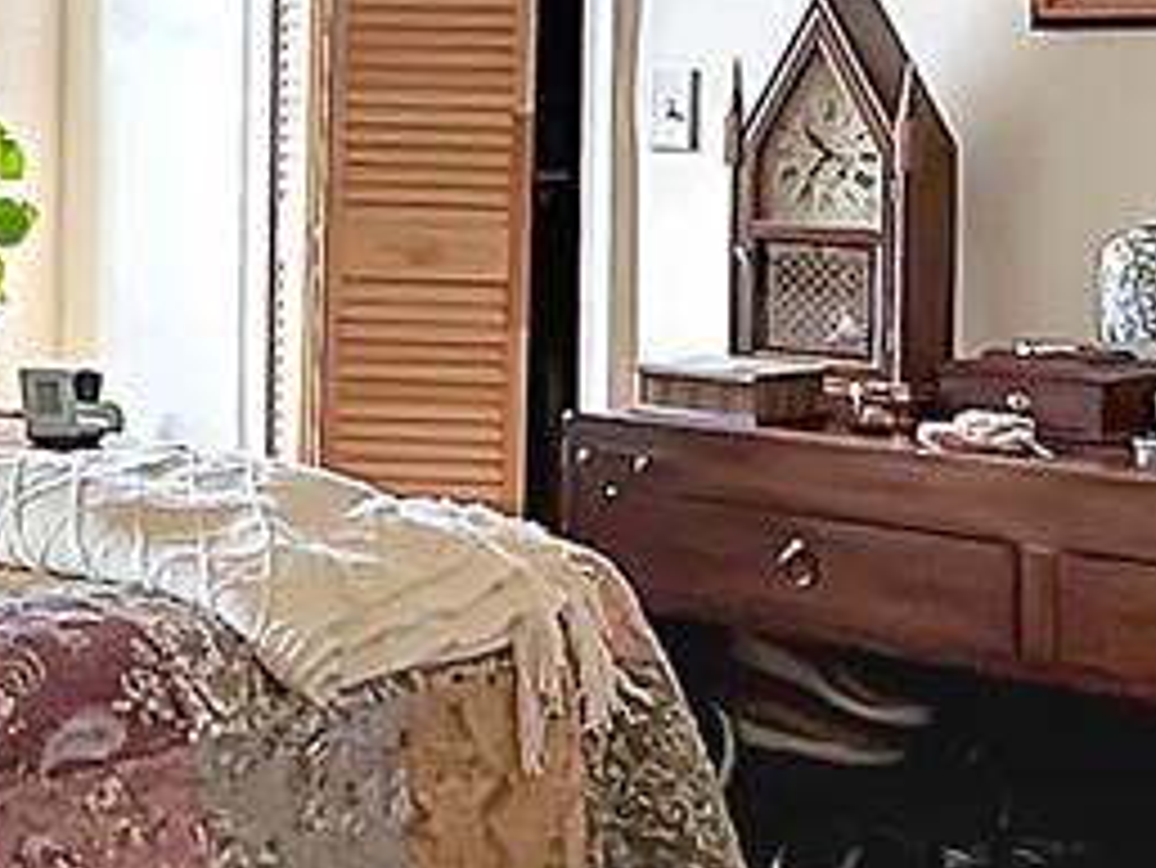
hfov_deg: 20.2
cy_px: 301
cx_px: -427
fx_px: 2907
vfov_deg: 17.0
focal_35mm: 87
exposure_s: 1/60
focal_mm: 2.22
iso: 320
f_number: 2.2
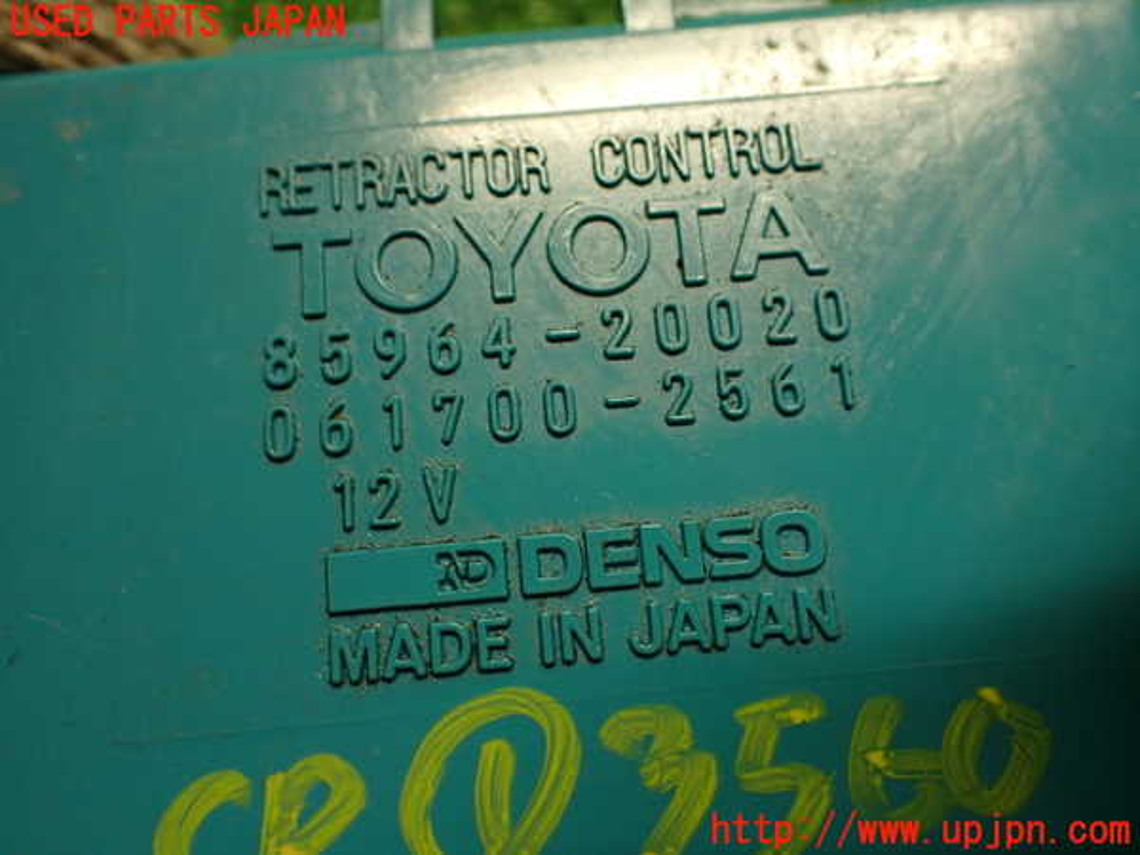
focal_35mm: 32
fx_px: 1054
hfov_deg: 56.8
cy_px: 428
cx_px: 570
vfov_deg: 44.2
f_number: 2.4
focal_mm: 5.79
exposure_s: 1/30
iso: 250
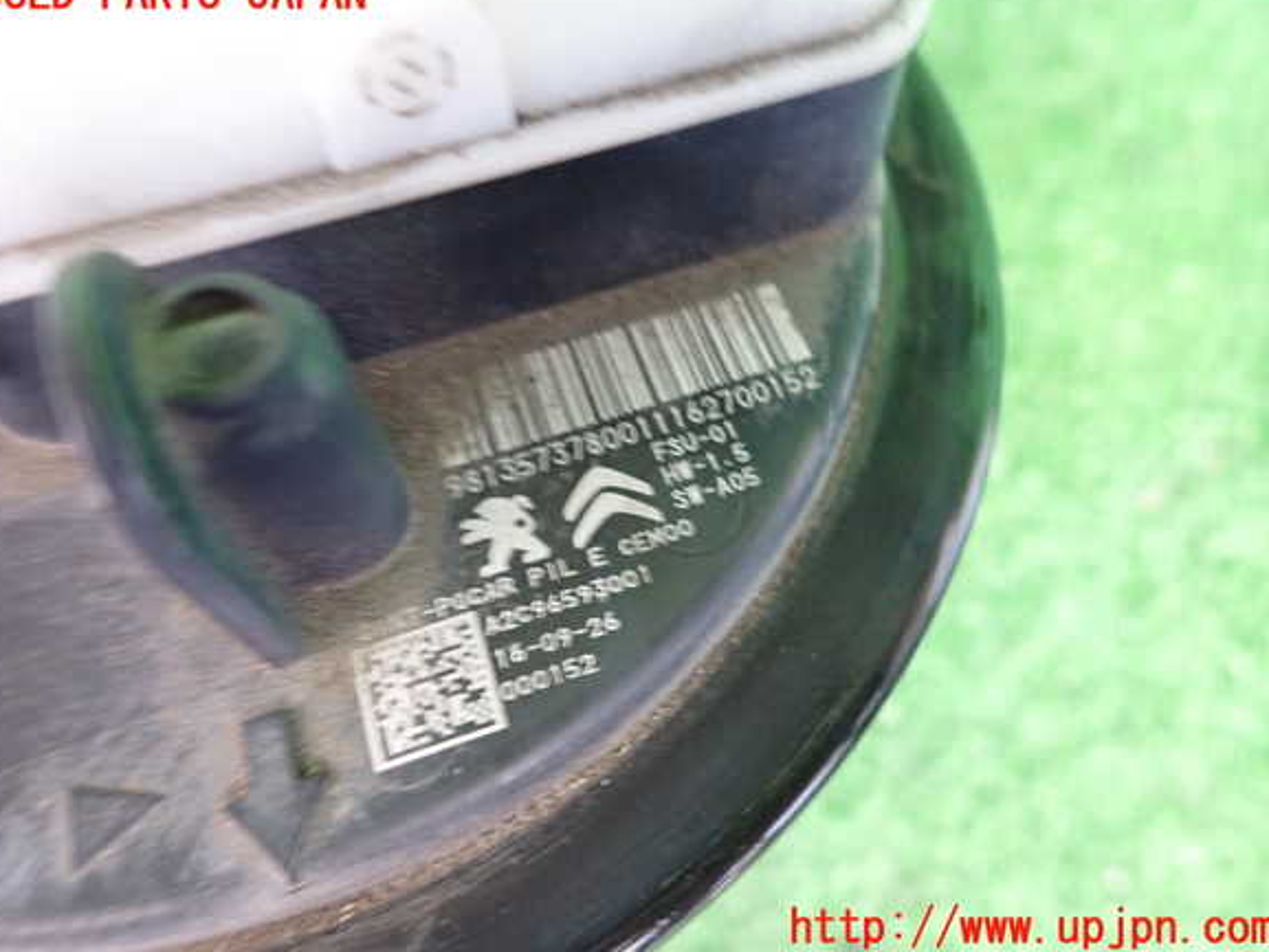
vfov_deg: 53.1
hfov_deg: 67.3
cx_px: 627
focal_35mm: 26
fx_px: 953
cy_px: 462
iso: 800
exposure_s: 1/25
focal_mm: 4.5
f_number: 2
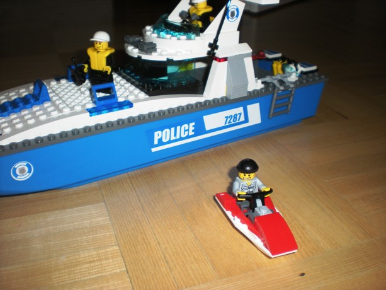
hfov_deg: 49.0
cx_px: 193
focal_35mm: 38
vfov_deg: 37.7
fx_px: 424
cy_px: 145
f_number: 3.1
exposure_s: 1/60
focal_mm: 6.3
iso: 64
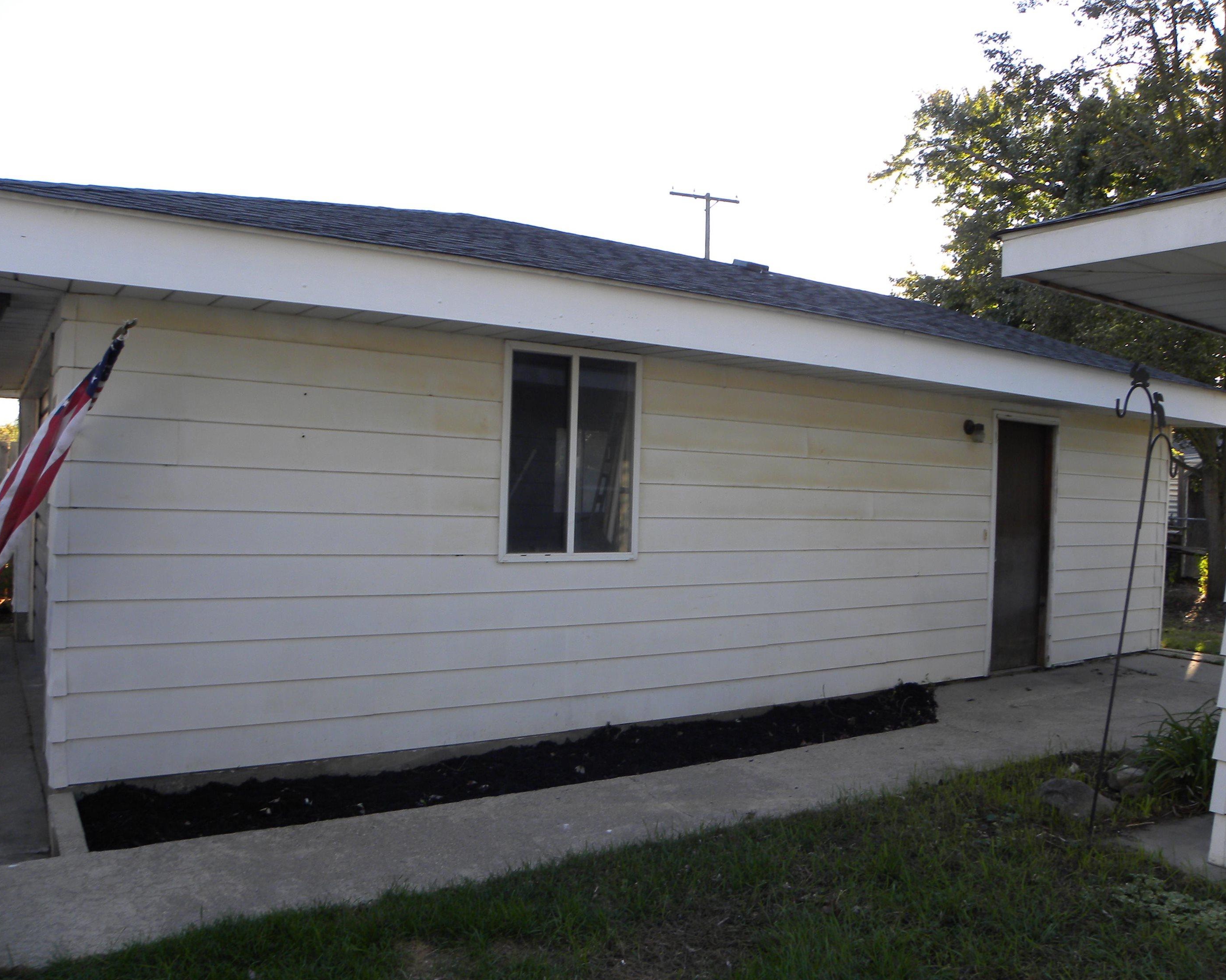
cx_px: 625
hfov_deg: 62.2
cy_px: 492
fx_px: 1016
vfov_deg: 51.5
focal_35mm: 28
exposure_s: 1/111
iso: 64
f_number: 3.5
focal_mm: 4.6
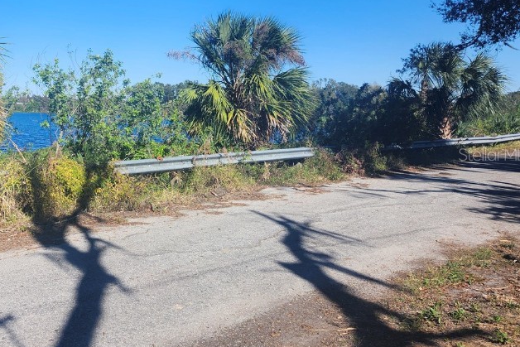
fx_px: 563
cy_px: 154
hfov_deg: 47.2
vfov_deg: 34.2
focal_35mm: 39
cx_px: 113
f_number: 1.8
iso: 25
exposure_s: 1/1429
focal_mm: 5.54
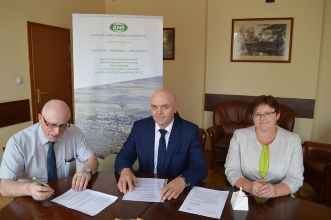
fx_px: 248
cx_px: 166
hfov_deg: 67.4
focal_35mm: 27
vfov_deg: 47.9
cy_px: 110
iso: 400
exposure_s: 1/100
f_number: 4.5
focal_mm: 18
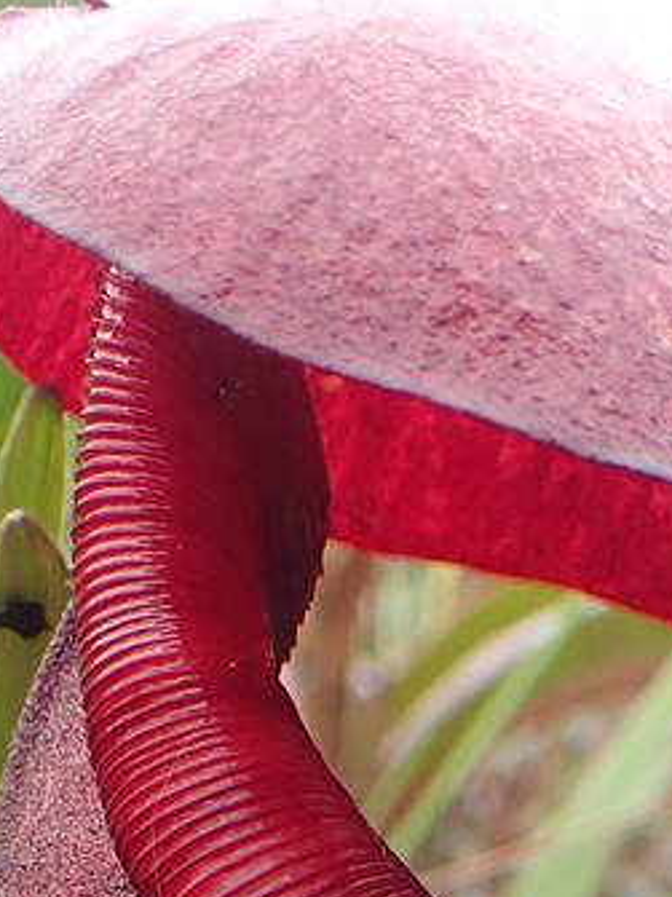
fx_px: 3341
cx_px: 485
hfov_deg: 11.5
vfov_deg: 13.2
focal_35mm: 129
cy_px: 1813
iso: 125
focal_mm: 5.5
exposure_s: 1/125
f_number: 2.3
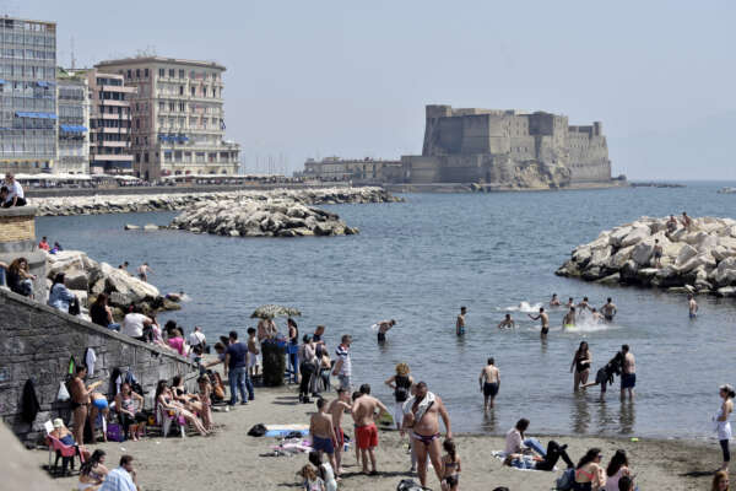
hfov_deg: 28.8
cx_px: 368
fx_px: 1431
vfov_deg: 19.5
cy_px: 246
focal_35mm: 70
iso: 100
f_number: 5.6
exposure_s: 1/640
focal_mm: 70
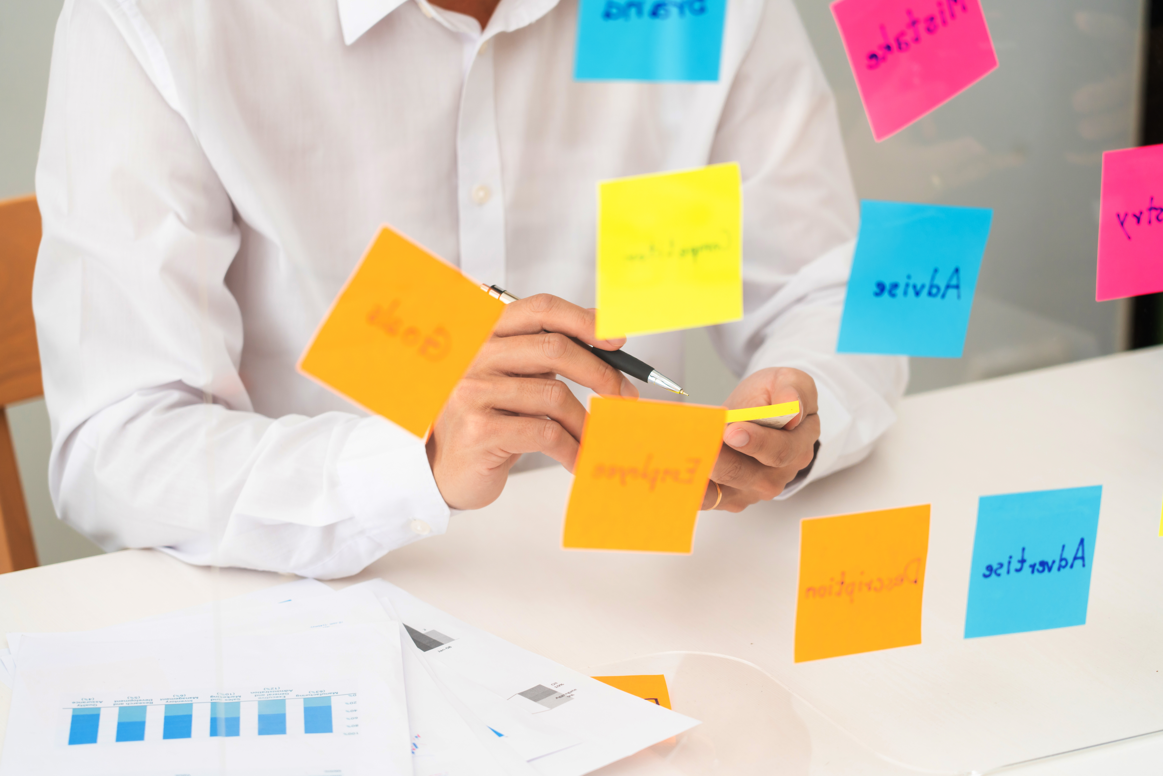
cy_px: 388
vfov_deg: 13.0
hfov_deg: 19.5
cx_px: 582
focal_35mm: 105
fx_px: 3392
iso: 400
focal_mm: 105
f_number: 4
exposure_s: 1/100
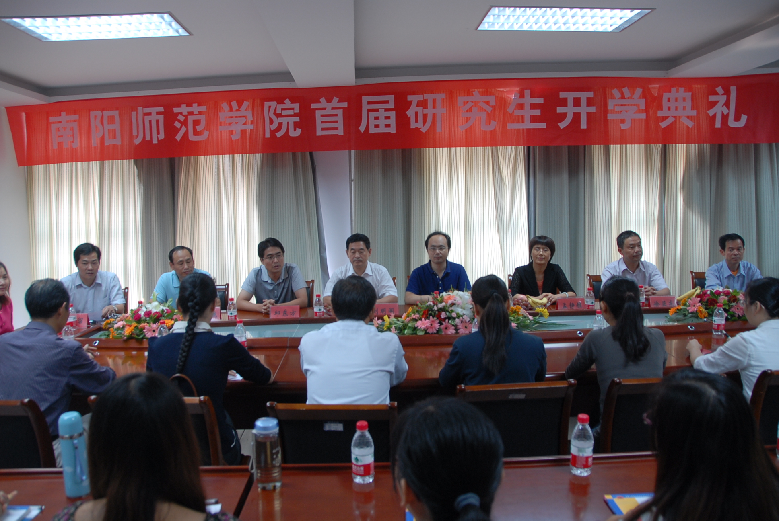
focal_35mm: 27
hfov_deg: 67.3
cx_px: 390
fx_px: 585
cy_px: 260
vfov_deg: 48.0
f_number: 3.5
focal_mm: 18
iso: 200
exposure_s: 1/15
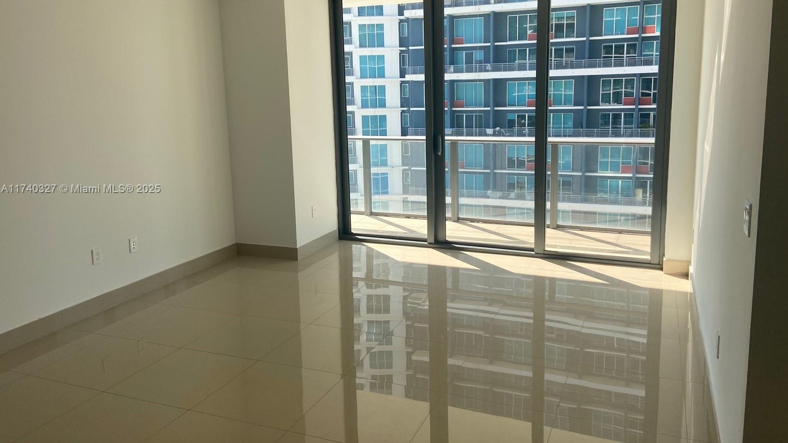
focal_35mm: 29
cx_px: 402
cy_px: 189
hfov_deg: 66.1
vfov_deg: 40.1
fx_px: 606
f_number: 1.8
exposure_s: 1/454
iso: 32
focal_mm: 4.25
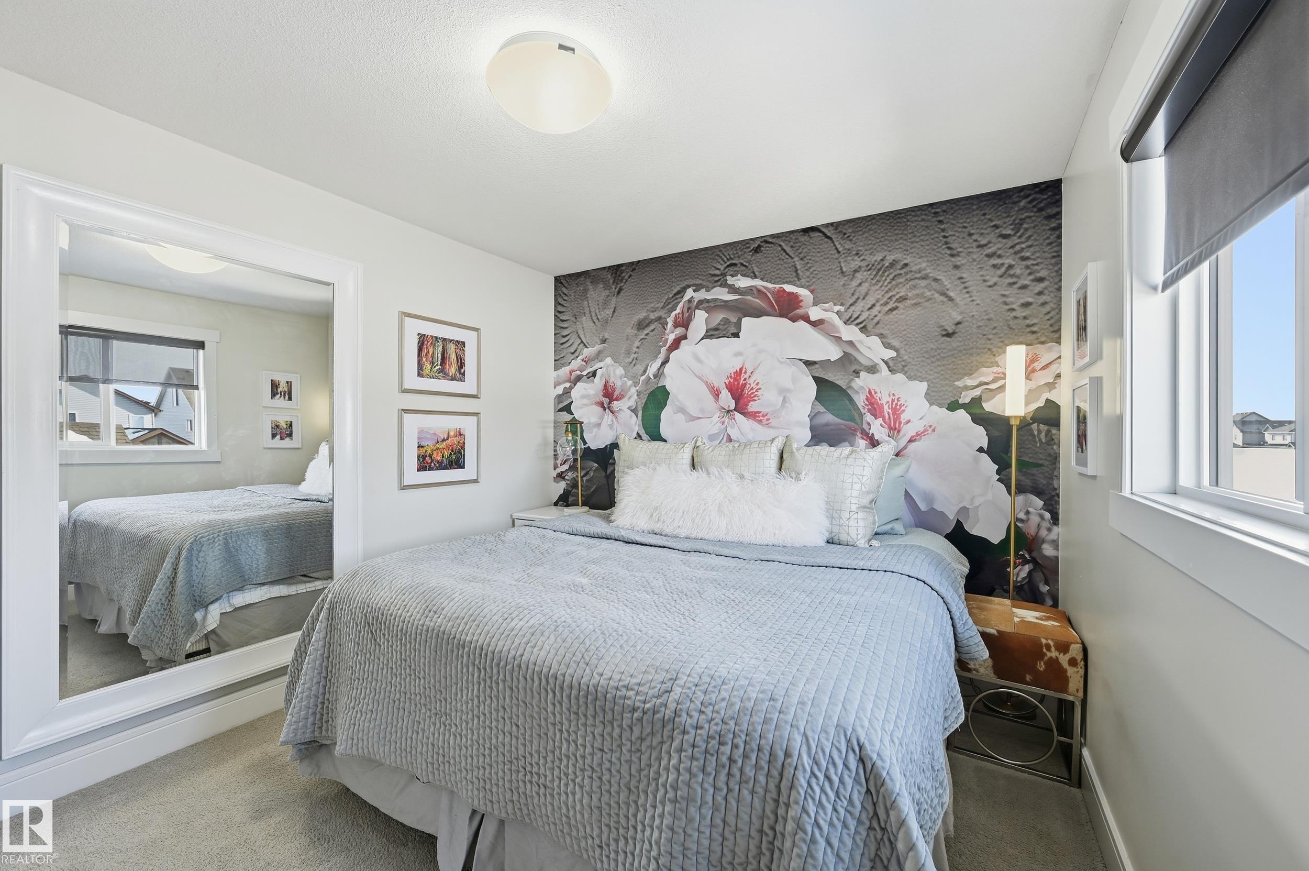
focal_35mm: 14
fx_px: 509
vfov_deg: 81.1
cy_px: 436
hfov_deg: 104.3
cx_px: 654
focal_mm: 14
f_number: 8
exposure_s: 1/25
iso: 100
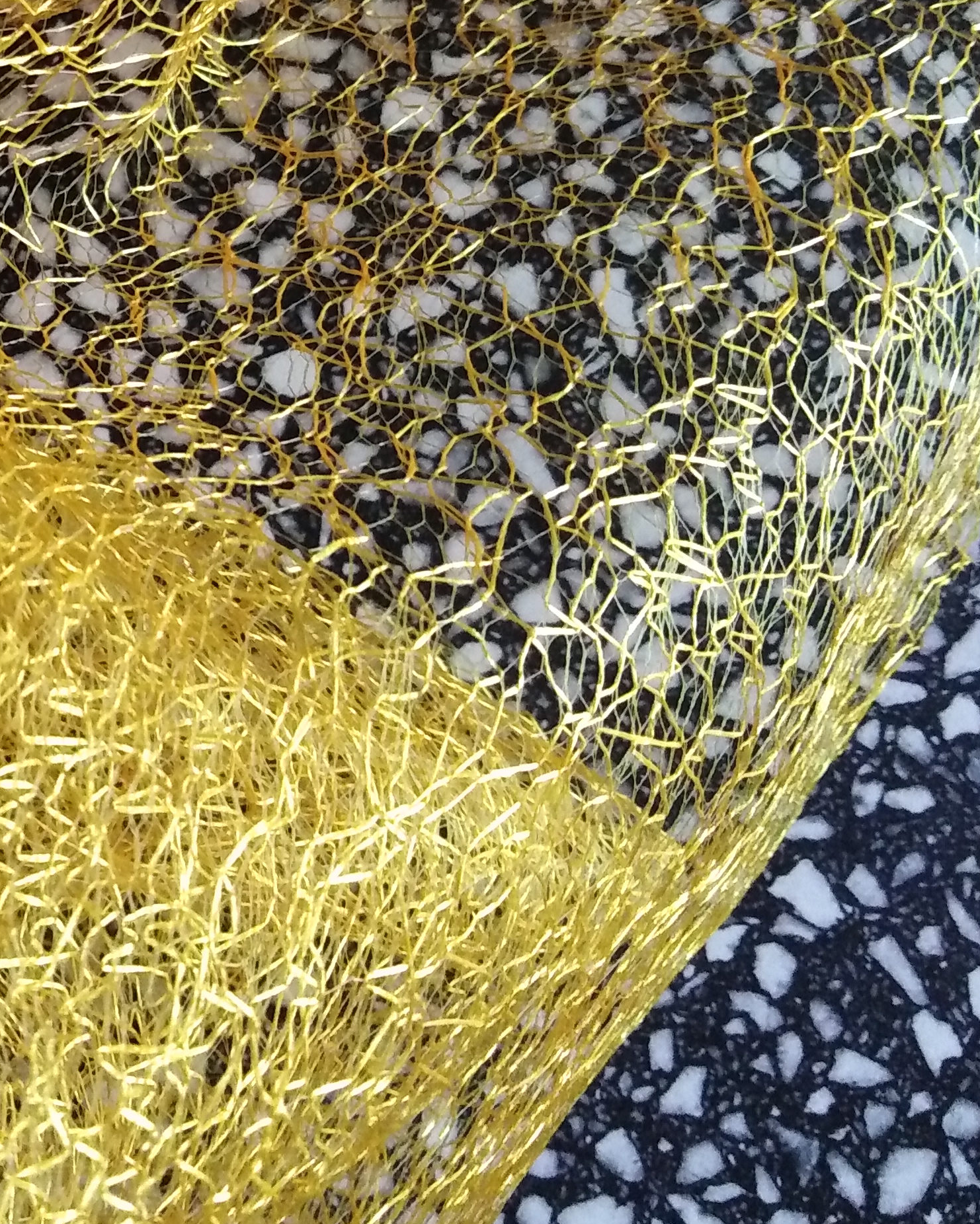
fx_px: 2066
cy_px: 253
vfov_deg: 32.2
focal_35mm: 57
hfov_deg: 25.4
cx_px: -5
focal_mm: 3.46
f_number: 2.2
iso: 579
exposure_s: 1/20
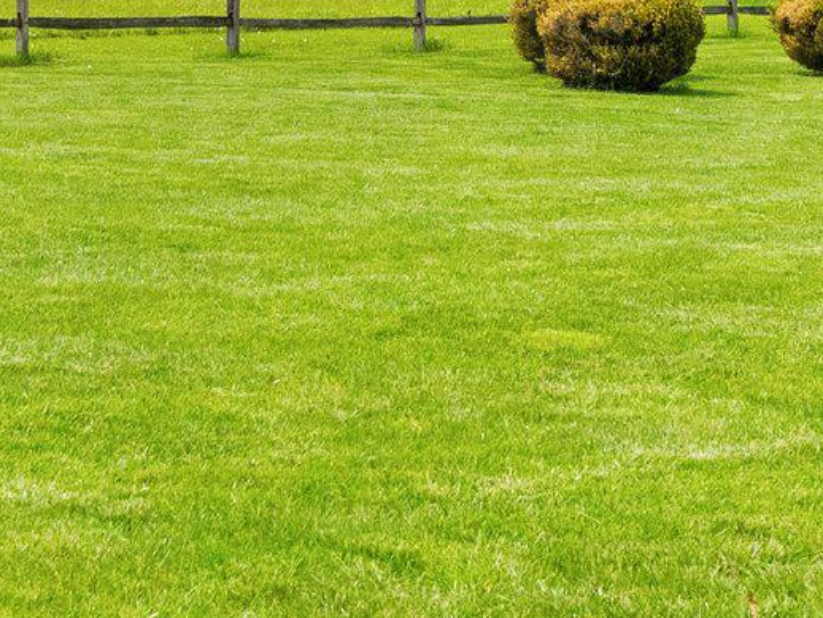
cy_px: -195
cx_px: 238
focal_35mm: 133
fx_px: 3164
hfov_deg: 14.8
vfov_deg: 10.9
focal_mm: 35
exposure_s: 1/1600
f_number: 8
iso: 640
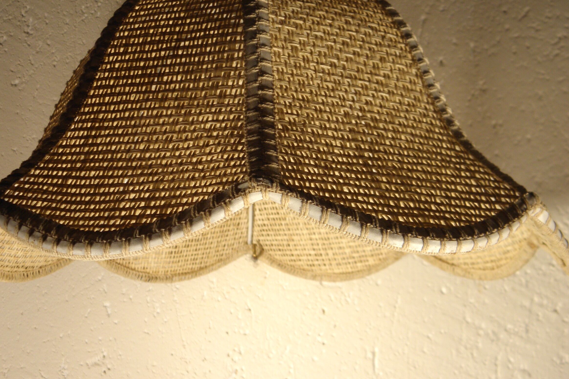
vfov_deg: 28.6
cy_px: 168
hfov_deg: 41.9
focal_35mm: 47
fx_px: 743
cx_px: 258
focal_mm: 7.5
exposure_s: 1/40
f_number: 3.8
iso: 100
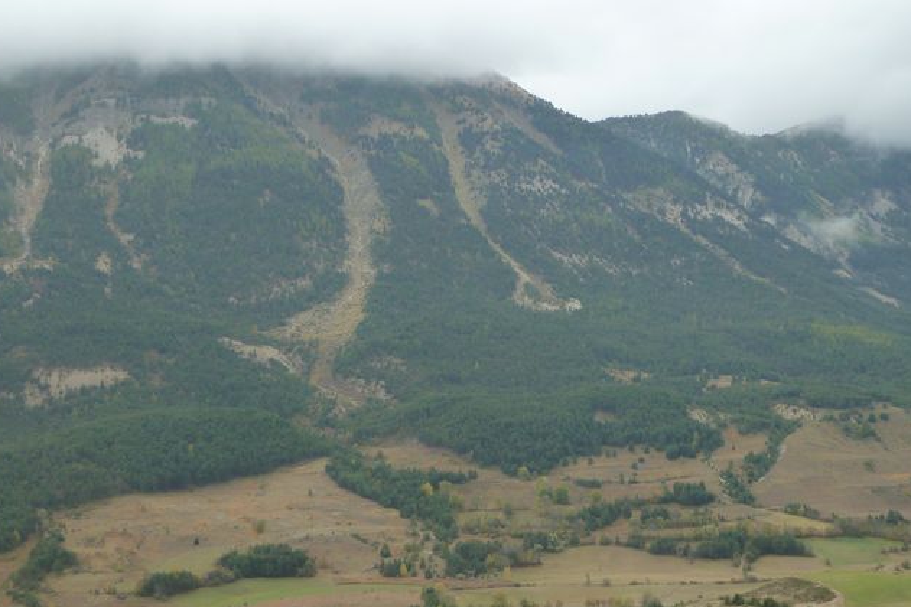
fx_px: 1468
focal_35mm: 58
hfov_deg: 34.3
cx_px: 557
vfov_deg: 23.4
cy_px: 306
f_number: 3.7
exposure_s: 1/100
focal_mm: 7.3
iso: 125
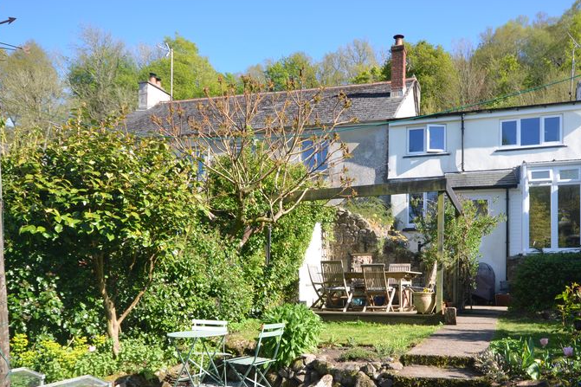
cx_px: 326
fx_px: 516
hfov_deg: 58.6
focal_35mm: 32
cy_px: 267
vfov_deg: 40.4
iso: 100
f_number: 6.3
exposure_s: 1/125
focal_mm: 14
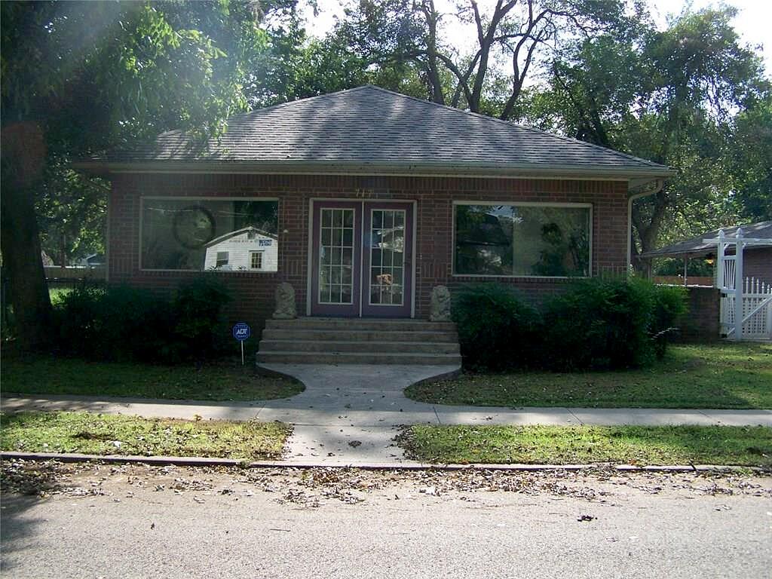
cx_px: 386
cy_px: 290
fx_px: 847
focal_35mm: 38
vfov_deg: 37.7
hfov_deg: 49.0
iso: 64
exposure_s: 1/320
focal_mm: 6.3
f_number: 2.8
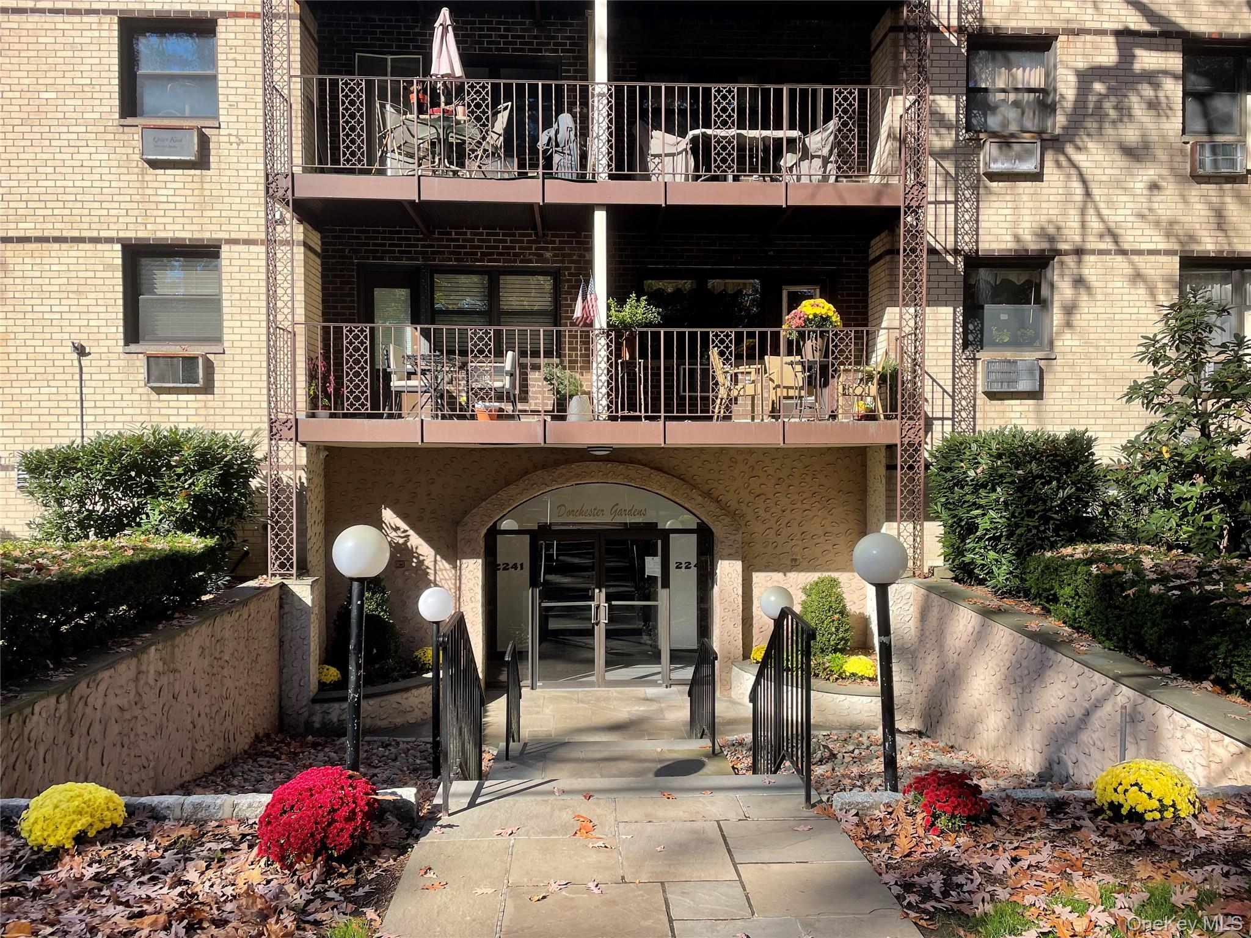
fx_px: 940
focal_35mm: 26
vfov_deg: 53.1
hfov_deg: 67.3
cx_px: 626
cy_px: 469
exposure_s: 1/1825
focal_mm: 4.2
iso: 32
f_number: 1.6
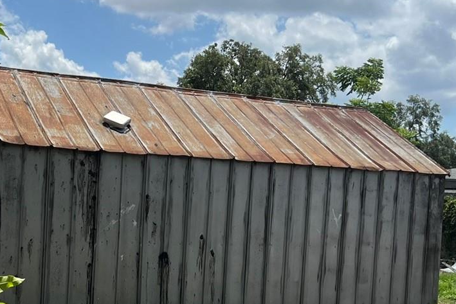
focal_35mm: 61
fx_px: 773
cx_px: 141
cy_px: 237
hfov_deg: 32.5
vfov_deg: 22.0
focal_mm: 5.7
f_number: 1.5
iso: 50
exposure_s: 1/4115
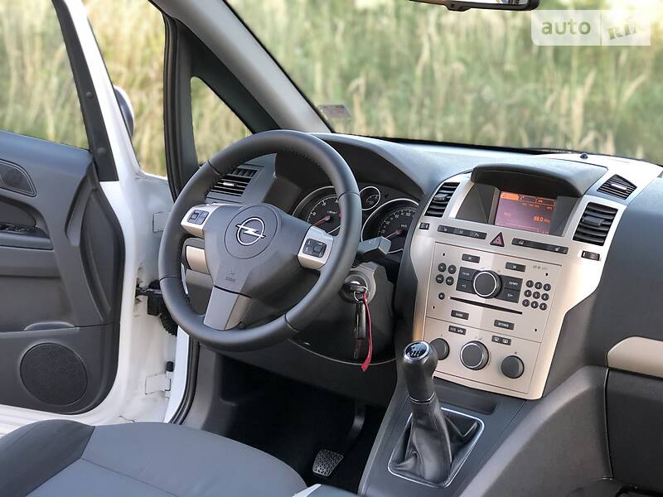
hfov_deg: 33.8
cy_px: 248
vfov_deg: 25.7
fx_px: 1092
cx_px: 332
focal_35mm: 57
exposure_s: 1/30
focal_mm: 6.6
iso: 50
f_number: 2.8
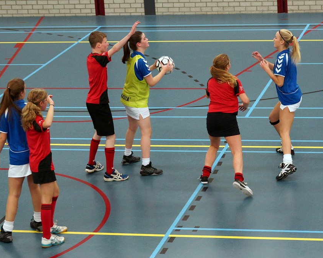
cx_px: 138
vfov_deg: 18.1
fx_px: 812
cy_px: 129
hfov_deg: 22.5
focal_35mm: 85
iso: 800
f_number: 3.2
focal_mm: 50
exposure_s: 1/160
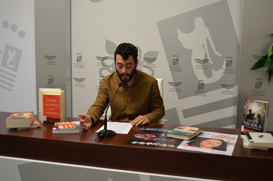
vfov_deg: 34.1
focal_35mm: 39
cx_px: 136
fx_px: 295
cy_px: 90
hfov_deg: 49.6
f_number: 4
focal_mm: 26
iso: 400
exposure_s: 1/60
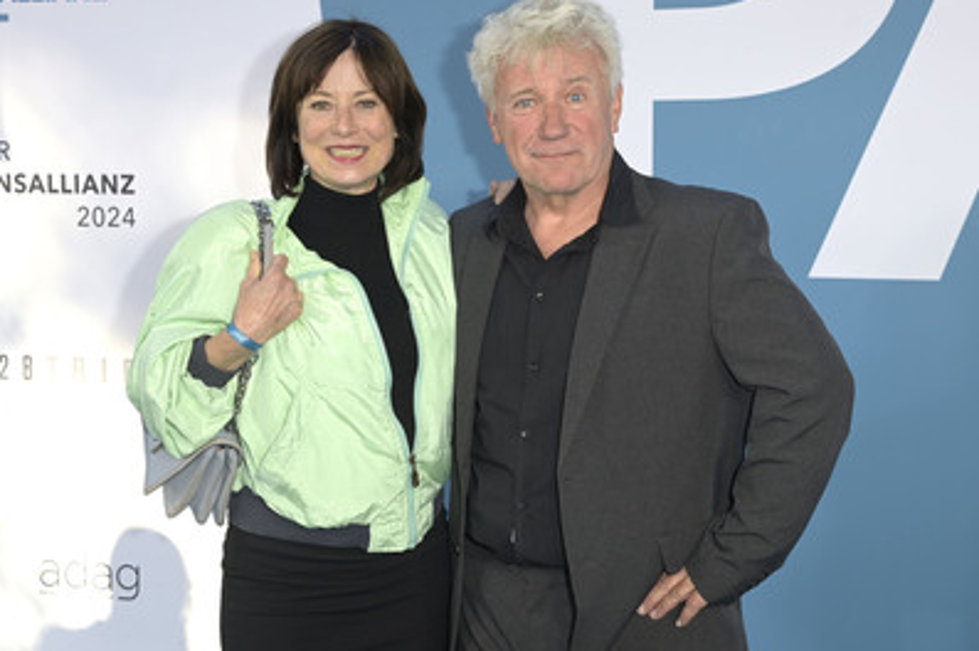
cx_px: 470
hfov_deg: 34.0
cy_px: 318
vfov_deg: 23.0
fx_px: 1603
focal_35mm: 59
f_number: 6.3
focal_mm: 52
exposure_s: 1/250
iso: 500
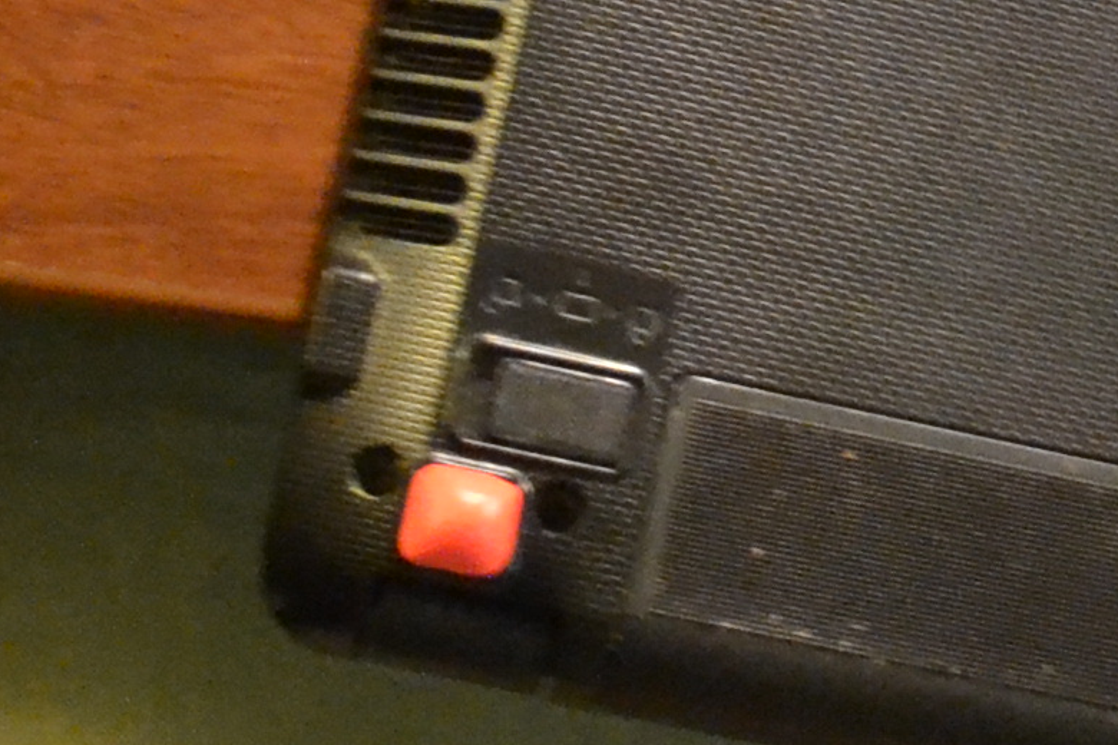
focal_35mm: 195
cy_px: 80
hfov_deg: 10.1
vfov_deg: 7.0
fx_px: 6055
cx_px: 1780
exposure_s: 1/10
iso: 3200
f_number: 4
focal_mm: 22
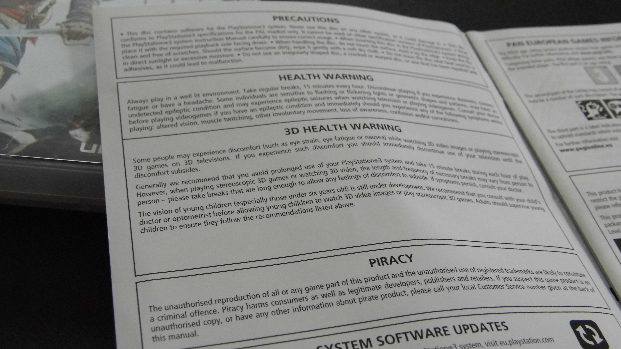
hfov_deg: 43.7
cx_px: 311
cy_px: 141
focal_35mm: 47
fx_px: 774
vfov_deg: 25.4
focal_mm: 7.7
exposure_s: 1/20
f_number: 3.5
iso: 400
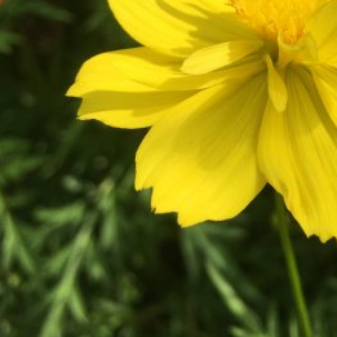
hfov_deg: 27.8
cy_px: 35
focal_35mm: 60
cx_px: 285
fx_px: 661
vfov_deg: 27.6
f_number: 2.2
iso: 25
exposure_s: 1/1603
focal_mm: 4.15
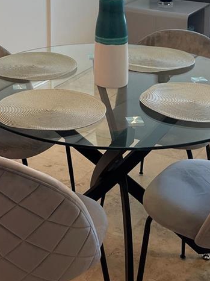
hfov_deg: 21.7
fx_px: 542
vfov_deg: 26.6
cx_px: 52
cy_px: -31
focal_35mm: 67
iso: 64
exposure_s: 1/120
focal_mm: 5.1
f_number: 1.6
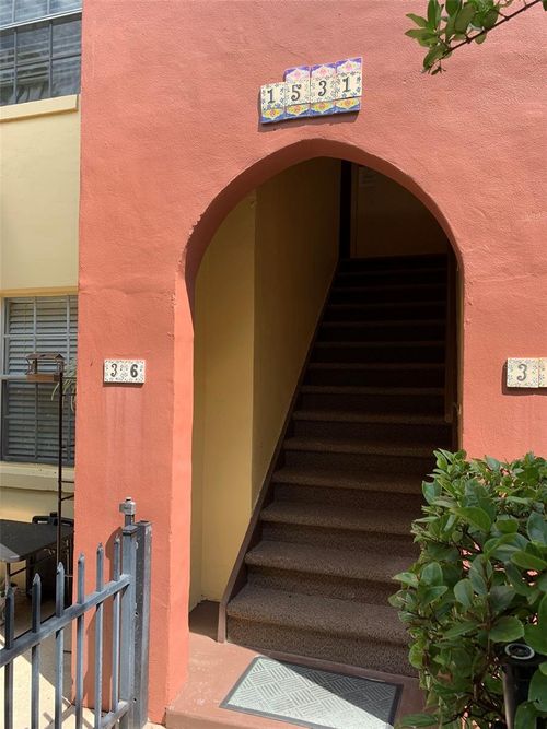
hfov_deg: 53.0
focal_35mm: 26
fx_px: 548
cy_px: 364
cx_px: 274
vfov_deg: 67.3
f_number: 1.8
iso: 25
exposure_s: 1/422
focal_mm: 4.25
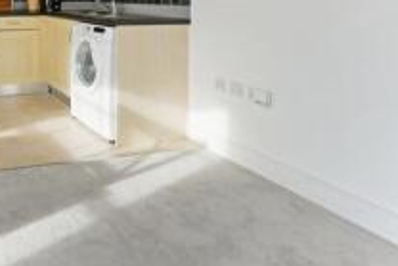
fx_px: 354
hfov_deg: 46.8
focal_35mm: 32
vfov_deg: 36.5
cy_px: -7
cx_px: -17
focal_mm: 14
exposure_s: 1/20
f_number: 16
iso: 400
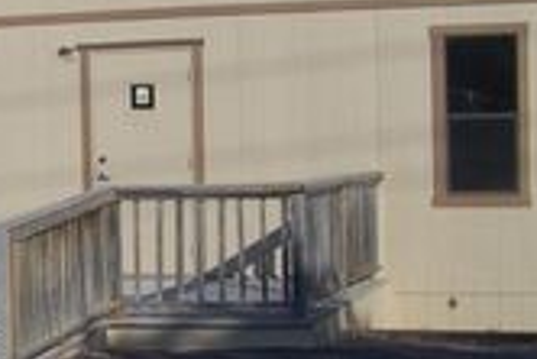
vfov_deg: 11.5
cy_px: 247
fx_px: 1777
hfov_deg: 16.6
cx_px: -65
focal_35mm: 119
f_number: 4
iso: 64
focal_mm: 6.3
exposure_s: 1/640
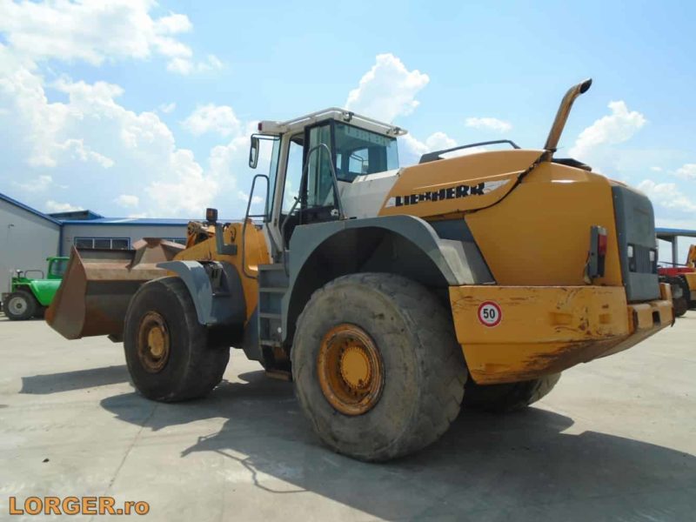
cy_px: 261
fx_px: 523
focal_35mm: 26
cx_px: 348
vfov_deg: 53.1
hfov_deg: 67.3
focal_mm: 4.6
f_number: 8
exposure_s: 1/250
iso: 100
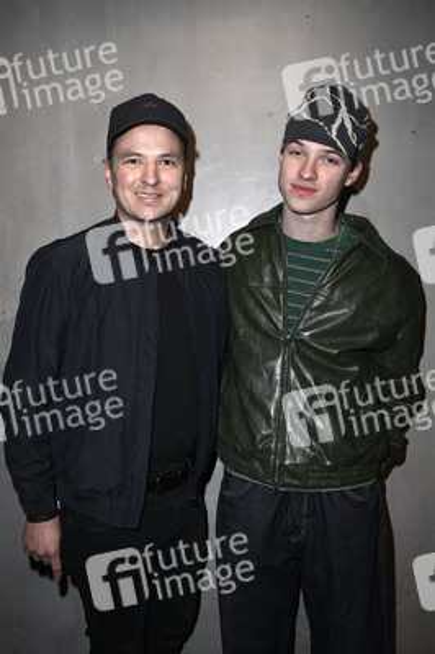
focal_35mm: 34
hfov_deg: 38.8
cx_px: 218
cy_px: 327
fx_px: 617
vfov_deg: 55.8
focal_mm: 34
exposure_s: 1/125
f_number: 5
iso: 800
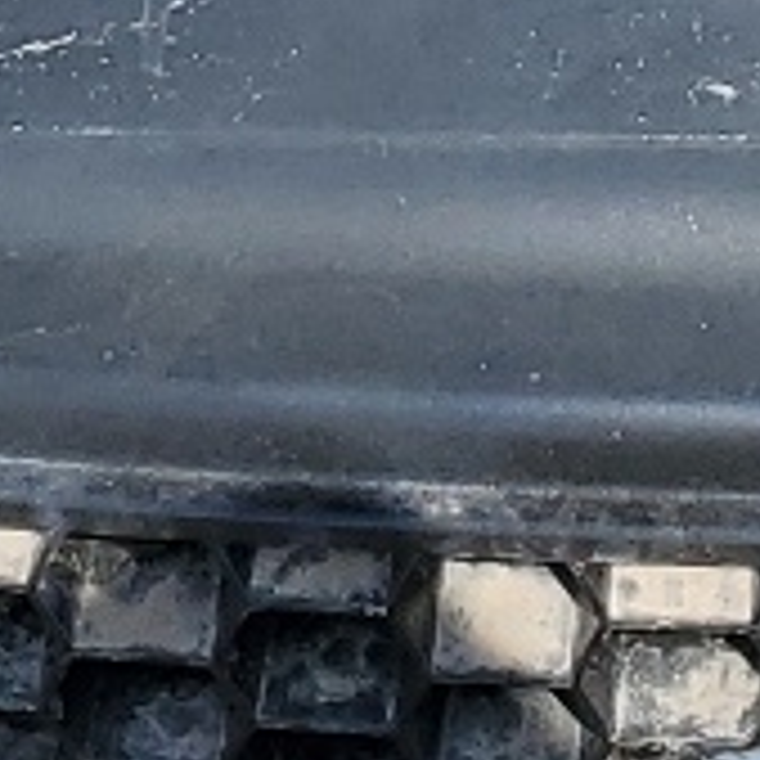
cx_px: 1241
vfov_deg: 7.5
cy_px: -1066
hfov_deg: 7.9
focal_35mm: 217
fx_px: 5390
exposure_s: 1/2500
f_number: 1.5
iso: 50
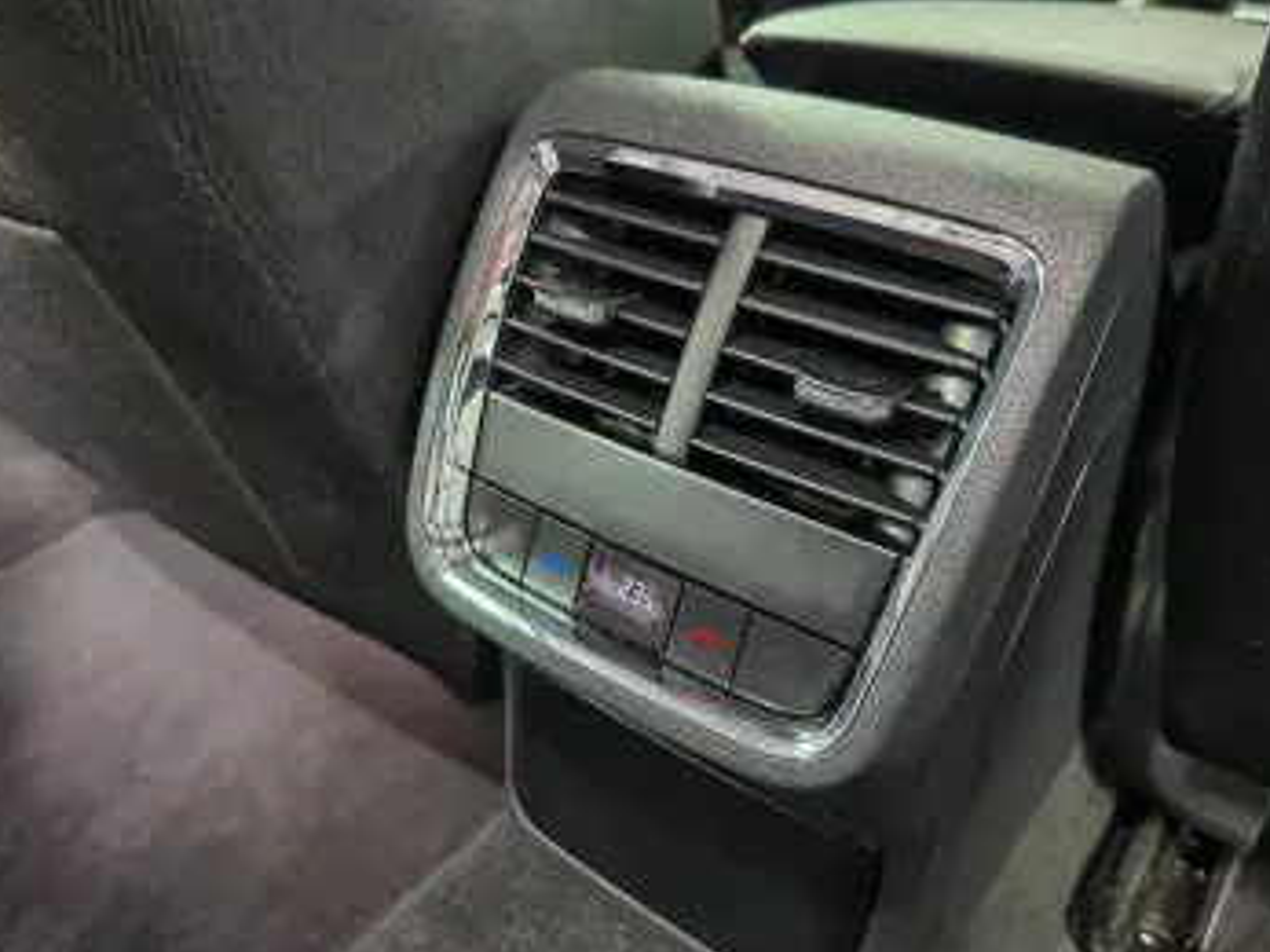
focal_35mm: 27
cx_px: 633
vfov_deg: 51.3
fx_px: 990
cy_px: 491
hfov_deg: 65.3
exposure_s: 1/24
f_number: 1.6
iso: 2500
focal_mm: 5.4
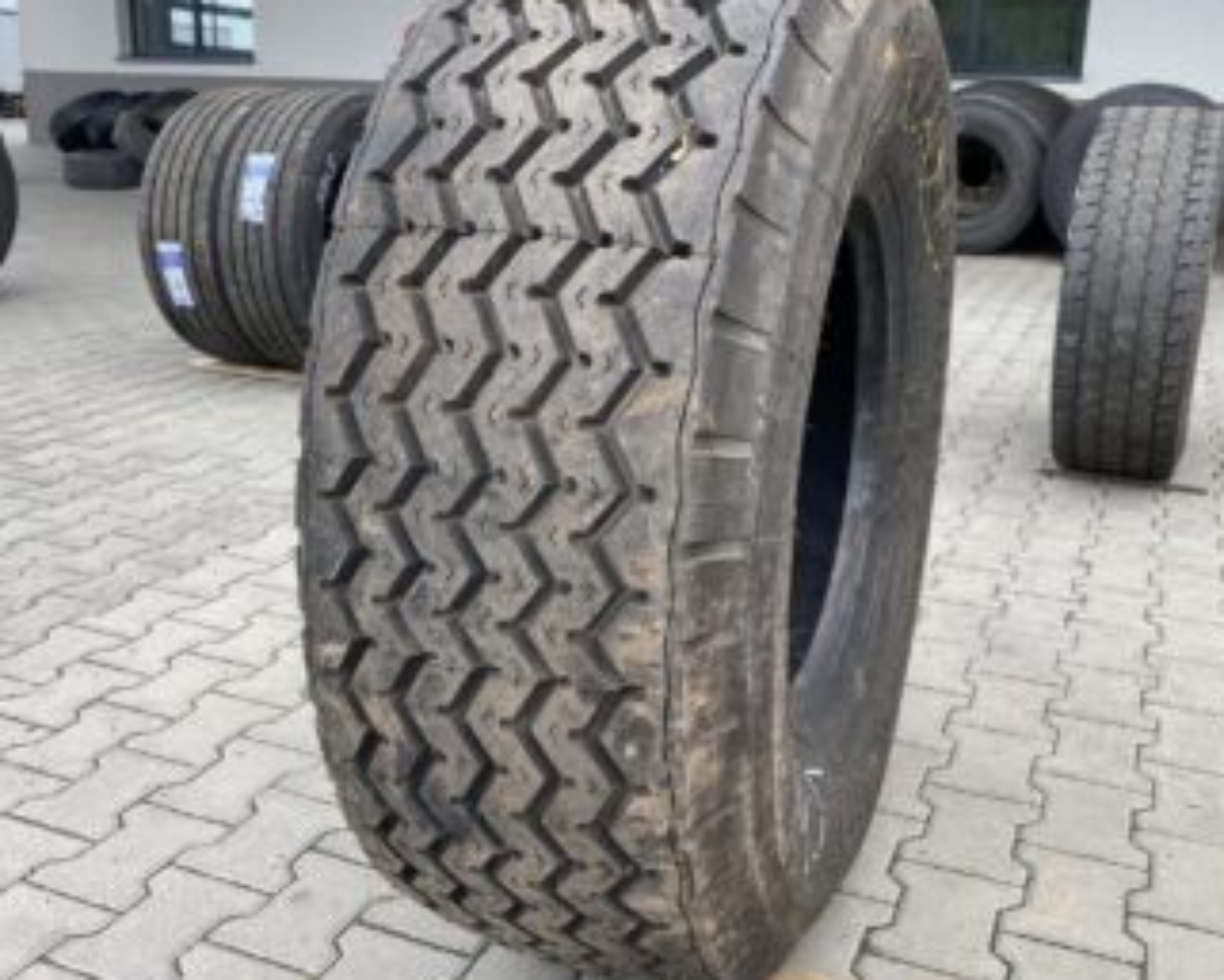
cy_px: 429
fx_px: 1232
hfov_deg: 52.8
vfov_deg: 43.3
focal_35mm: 34
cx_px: 625
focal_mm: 4.25
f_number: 1.8
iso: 32
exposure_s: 1/431
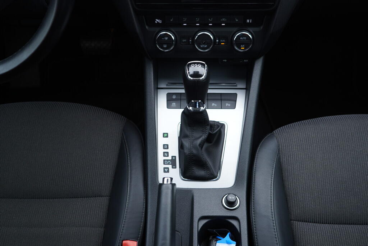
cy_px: 123
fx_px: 368
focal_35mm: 36
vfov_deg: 36.9
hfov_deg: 53.1
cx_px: 184
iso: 160
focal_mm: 24
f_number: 2.8
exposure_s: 1/40
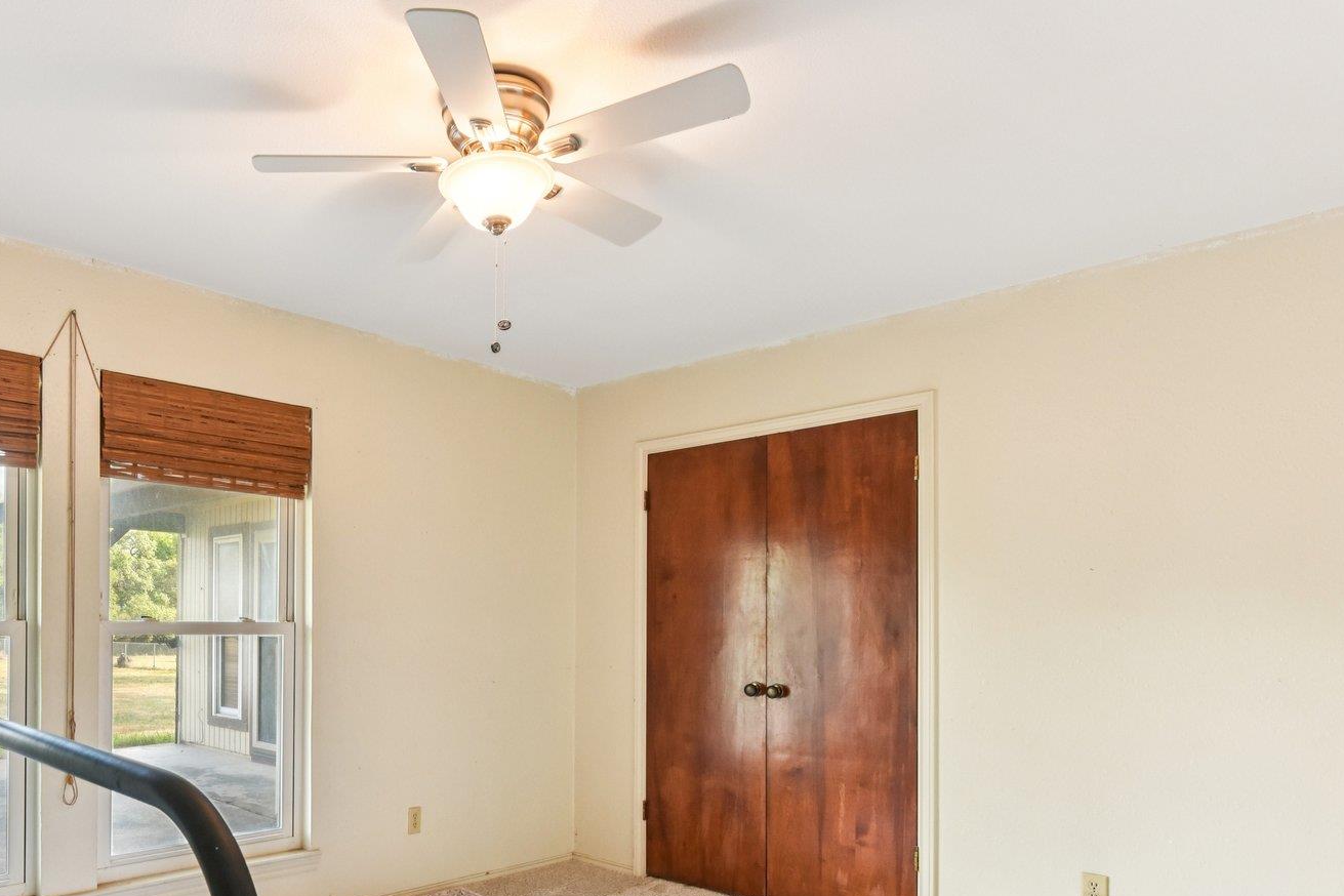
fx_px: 933
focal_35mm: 25
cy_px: 618
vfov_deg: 50.1
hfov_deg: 68.6
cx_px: 403
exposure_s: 1/15
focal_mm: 16
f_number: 8
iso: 320
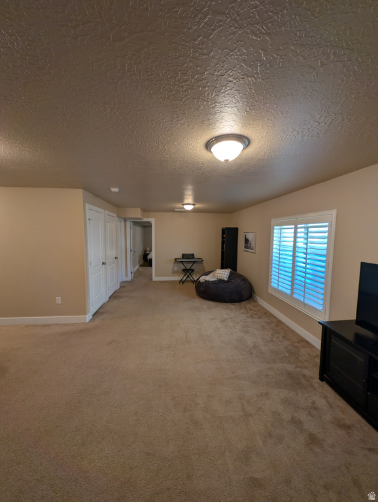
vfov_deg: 110.5
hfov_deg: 94.6
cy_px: 251
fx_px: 174
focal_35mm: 12
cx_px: 189
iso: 52
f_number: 1.95
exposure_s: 1/17.1
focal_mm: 2.23
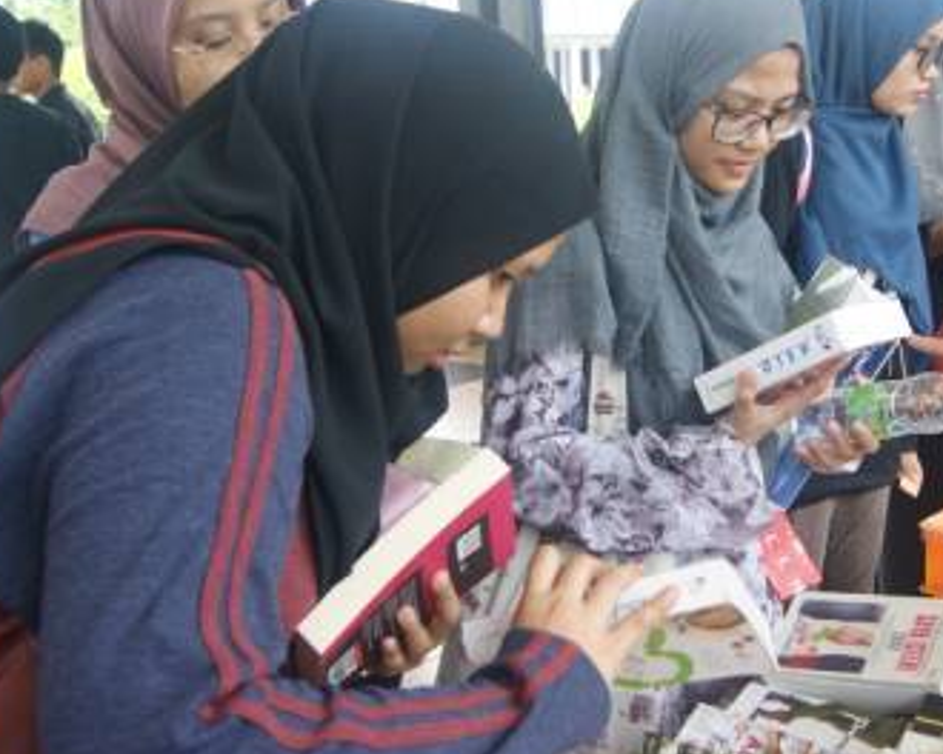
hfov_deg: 39.5
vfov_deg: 32.7
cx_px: 677
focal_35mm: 46
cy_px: 393
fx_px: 1284
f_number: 4.5
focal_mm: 18
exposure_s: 1/40
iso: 100
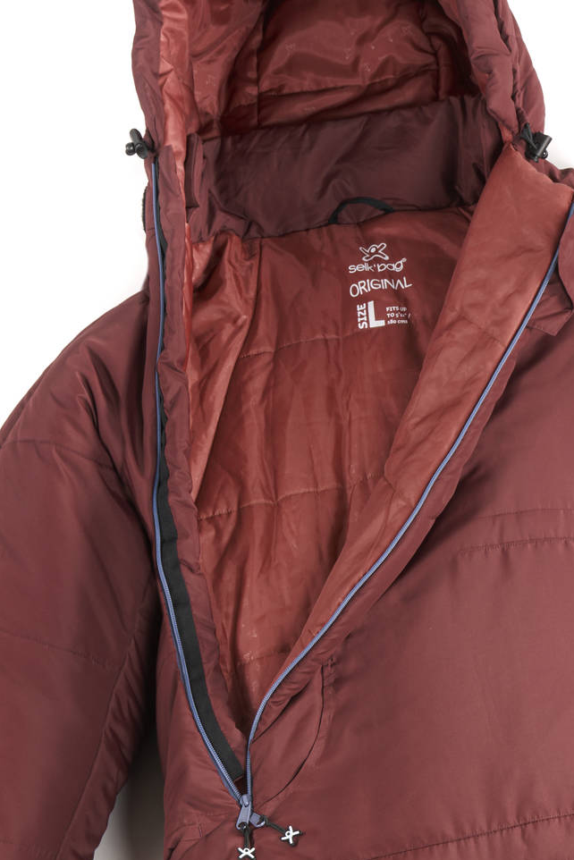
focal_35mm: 265
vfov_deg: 7.7
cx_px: 543
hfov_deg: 5.2
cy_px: 1033
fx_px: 6333
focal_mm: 85
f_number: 10
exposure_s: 1/160
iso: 64
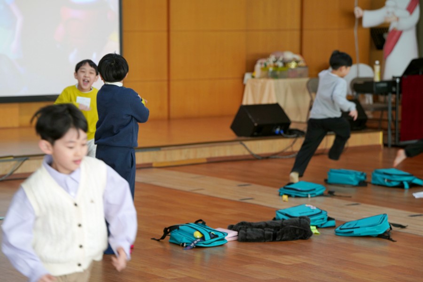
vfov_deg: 12.2
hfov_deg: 18.3
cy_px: 141
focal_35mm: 112
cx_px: 212
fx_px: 1316
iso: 800
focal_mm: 112
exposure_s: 1/160
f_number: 4
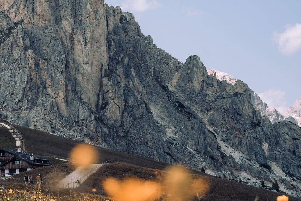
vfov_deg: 14.3
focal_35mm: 94
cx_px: 22
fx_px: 786
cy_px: -13
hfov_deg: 21.1
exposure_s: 1/100
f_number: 9
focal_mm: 42
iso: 50
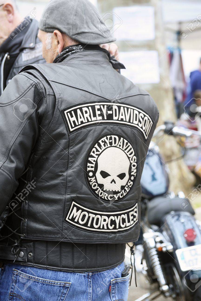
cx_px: 100
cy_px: 150
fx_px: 922
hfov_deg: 12.4
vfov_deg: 18.6
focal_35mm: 110
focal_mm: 110
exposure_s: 1/160
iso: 400
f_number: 8
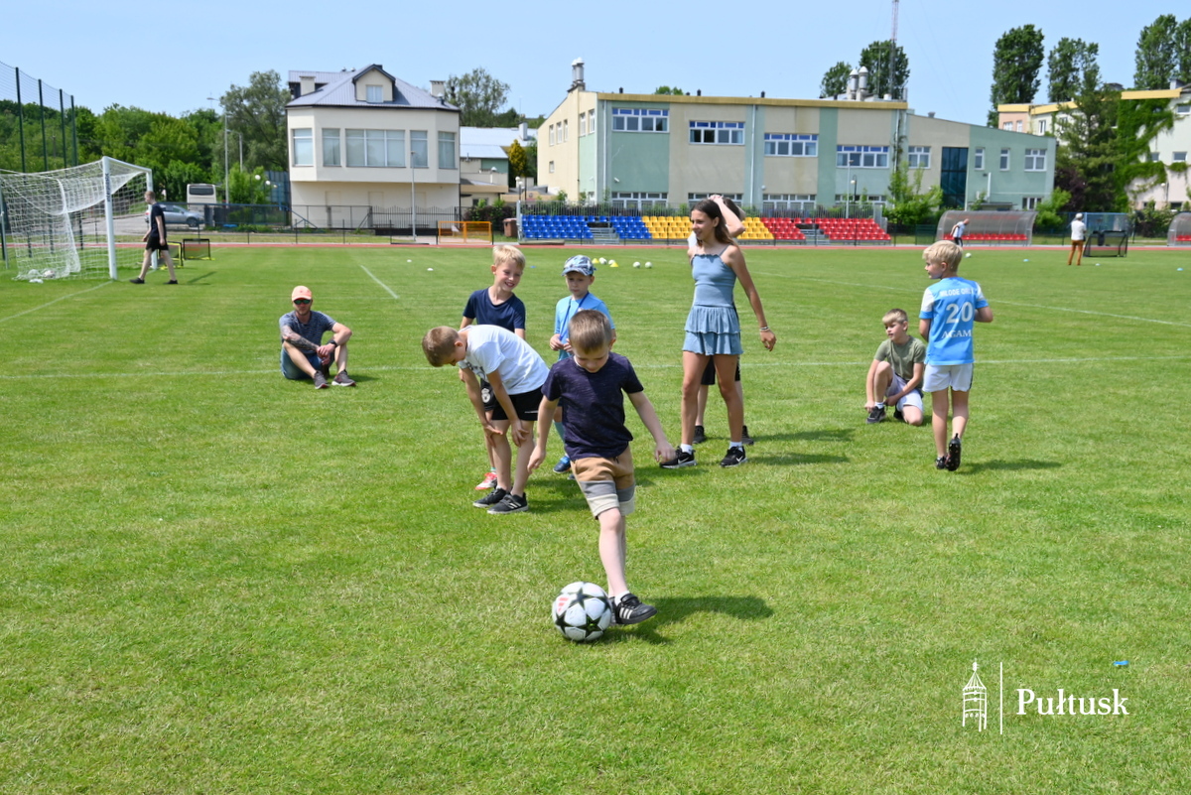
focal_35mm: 32
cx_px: 596
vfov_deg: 41.1
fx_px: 1059
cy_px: 398
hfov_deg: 58.7
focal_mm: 32
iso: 100
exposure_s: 1/400
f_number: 7.1
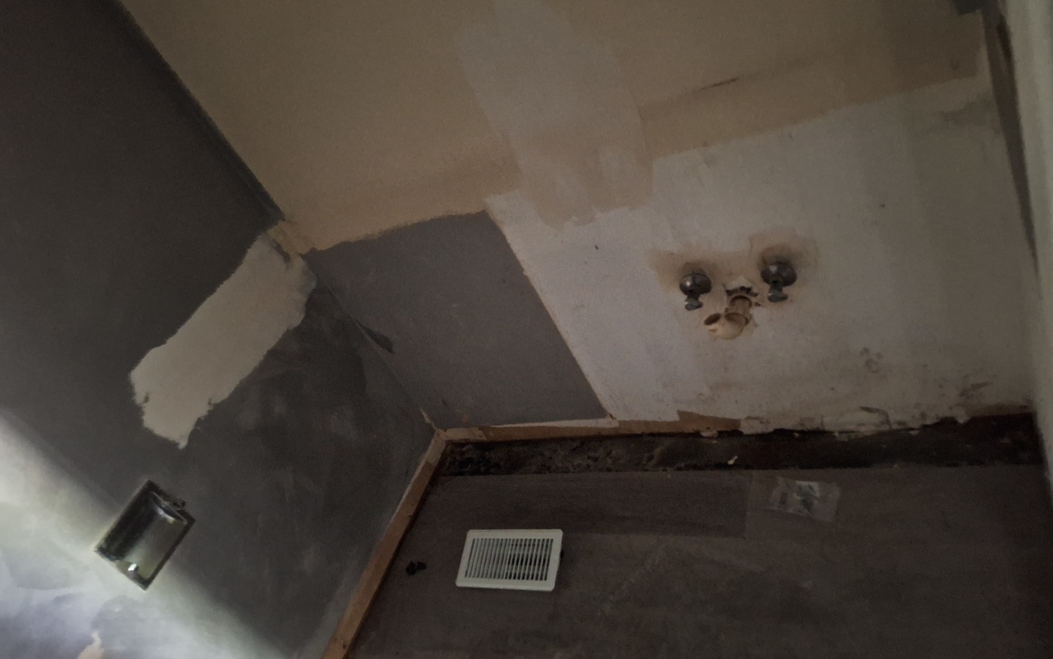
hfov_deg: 72.5
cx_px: 526
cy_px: 295
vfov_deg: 49.2
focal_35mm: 25
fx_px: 718
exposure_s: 1/7
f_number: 1.8
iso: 2000
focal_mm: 5.54
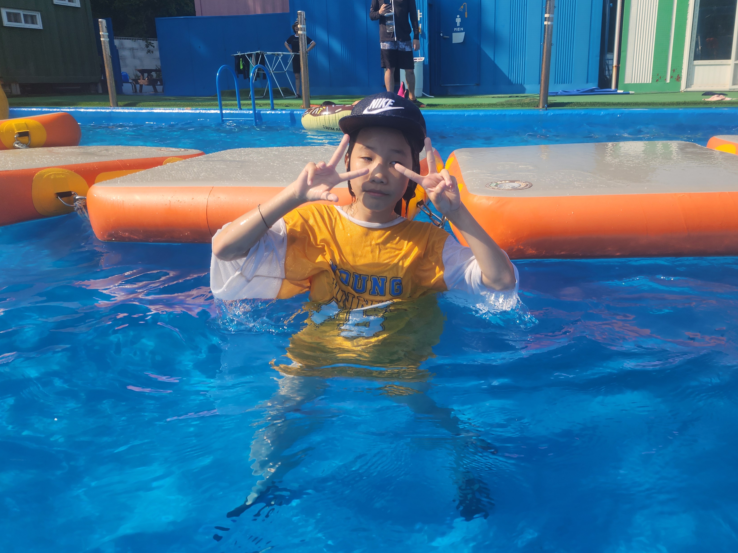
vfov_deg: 49.6
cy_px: 241
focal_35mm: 28
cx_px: 419
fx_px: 597
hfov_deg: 63.2
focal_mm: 6.4
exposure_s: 1/880
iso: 12
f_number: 1.8
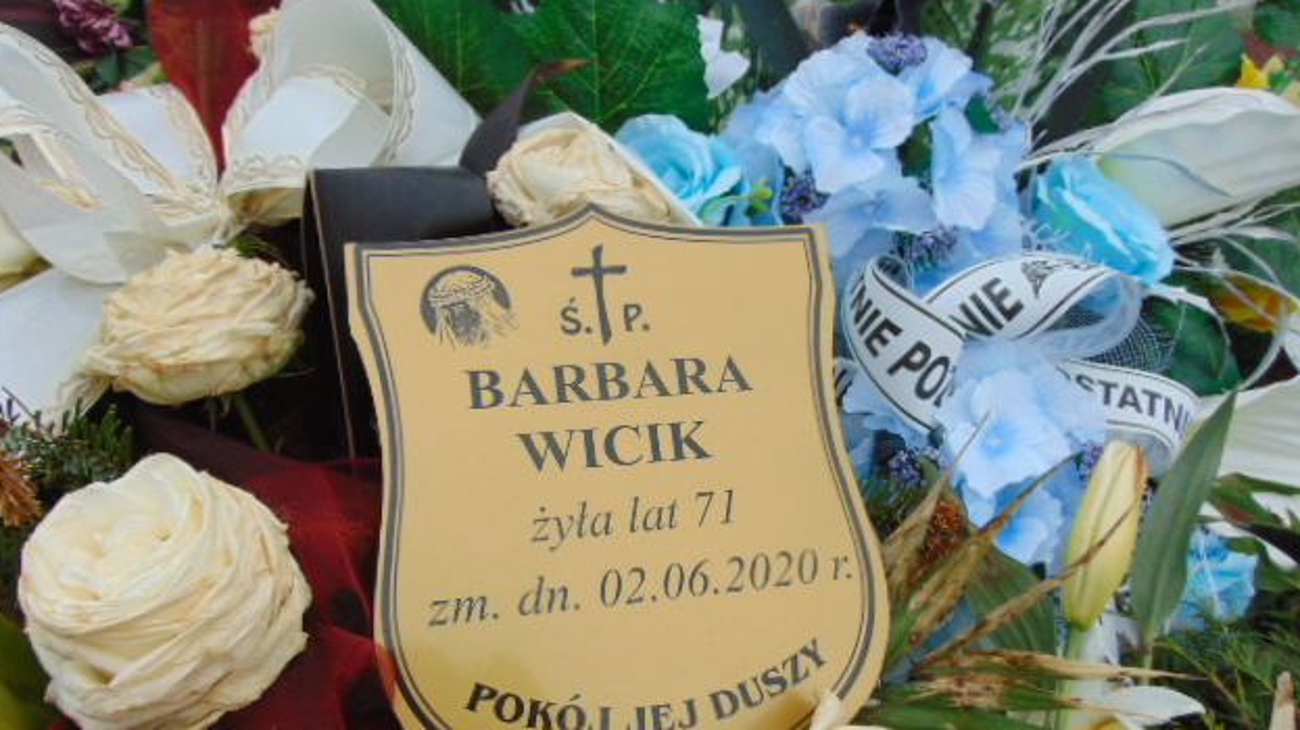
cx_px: 636
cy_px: 446
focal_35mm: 28
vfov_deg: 41.2
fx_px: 965
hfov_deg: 67.9
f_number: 7.7
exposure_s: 1/250
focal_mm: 4.5
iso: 80
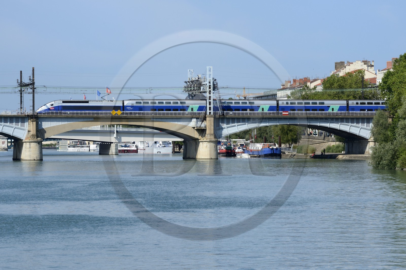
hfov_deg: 13.3
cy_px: 135
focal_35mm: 155
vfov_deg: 8.9
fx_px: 1748
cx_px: 203
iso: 200
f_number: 13
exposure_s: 1/320
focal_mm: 155
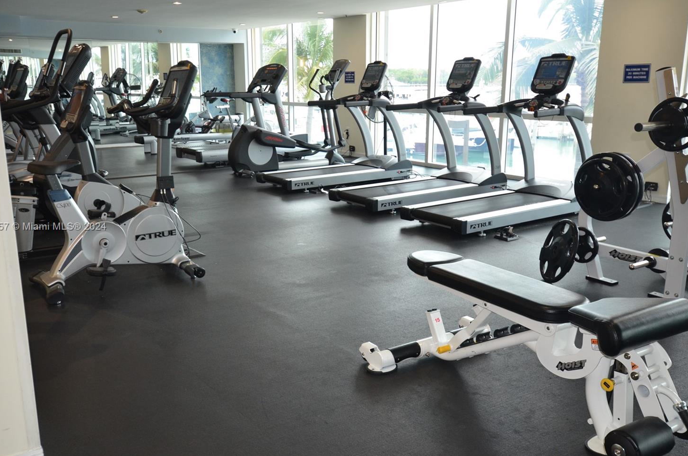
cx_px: 333
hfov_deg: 57.3
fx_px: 629
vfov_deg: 39.8
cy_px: 228
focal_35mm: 33
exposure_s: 1/60
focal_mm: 20
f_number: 4.5
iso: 720
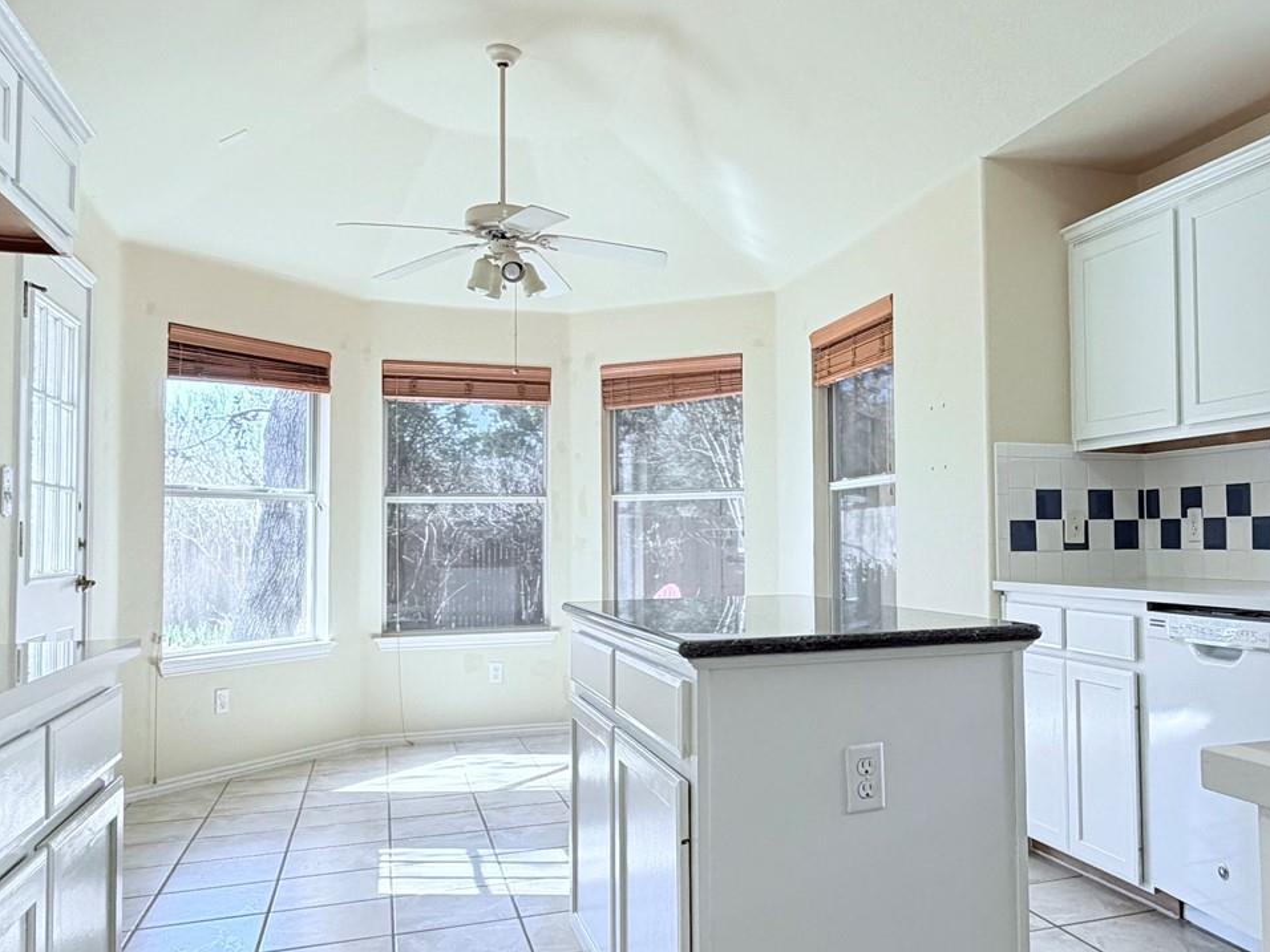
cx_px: 806
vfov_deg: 46.8
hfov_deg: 59.1
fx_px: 1101
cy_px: 485
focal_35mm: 30
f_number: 2.2
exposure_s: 1/120
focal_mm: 2.22
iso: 200
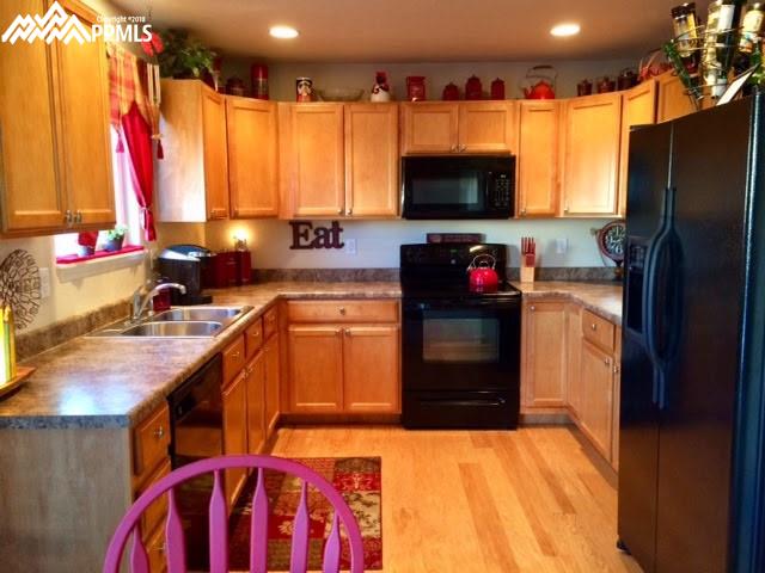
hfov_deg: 61.7
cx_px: 382
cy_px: 286
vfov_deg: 48.2
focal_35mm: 29
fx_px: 641
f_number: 2.2
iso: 250
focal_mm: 4.15
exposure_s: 1/24
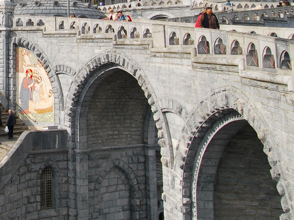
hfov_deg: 33.6
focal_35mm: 43
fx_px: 365
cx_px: -76
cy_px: -7
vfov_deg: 30.8
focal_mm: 10
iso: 140
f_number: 5.6
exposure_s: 1/125
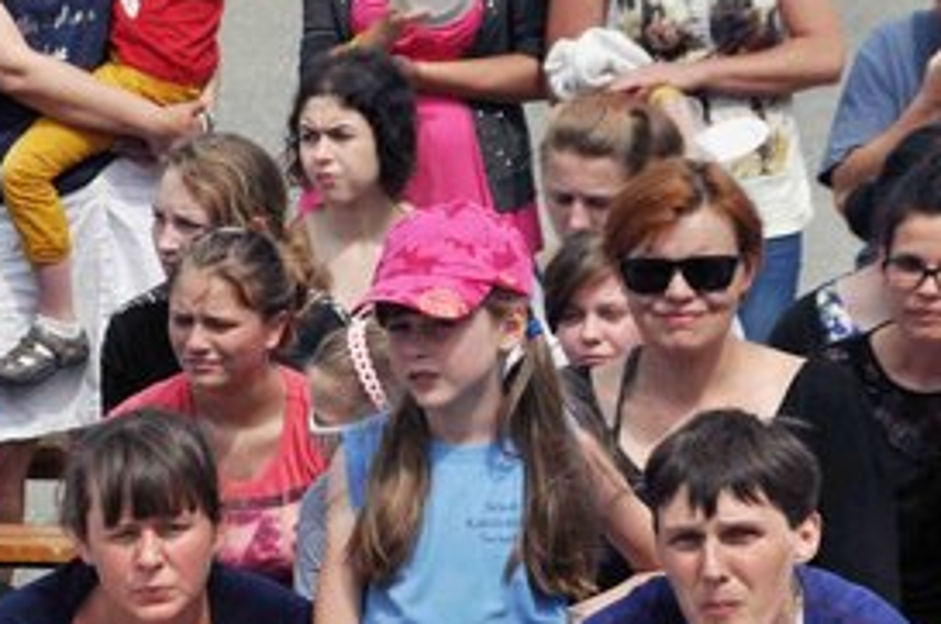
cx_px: -34
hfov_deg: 7.2
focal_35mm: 286
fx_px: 7463
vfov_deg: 4.8
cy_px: 645
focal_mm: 80
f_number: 14
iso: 500
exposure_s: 1/1250
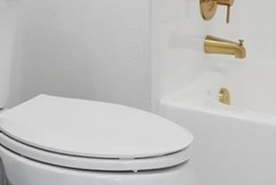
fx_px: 637
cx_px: 50
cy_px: -97
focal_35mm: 83
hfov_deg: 24.0
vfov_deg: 15.2
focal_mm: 16
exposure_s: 1/40
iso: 250
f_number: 9
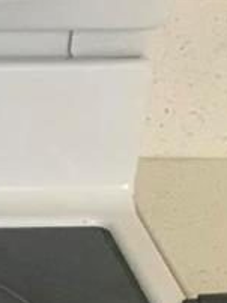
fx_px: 1866
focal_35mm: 213
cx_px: -474
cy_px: 756
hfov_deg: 6.3
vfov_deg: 8.4
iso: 40
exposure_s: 1/30
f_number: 1.8
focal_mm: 3.99
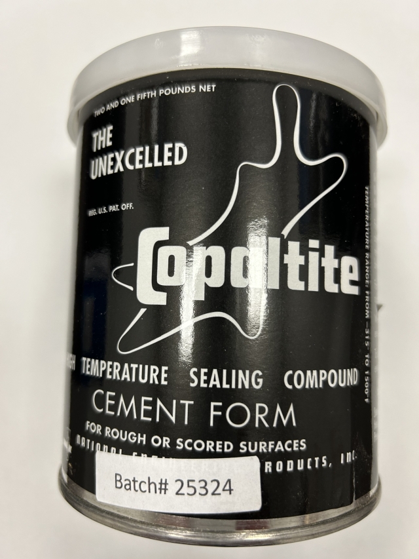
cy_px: 280
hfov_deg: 53.1
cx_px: 210
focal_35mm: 26
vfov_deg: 67.3
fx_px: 420
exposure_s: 1/100
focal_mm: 5.7
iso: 80
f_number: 1.5
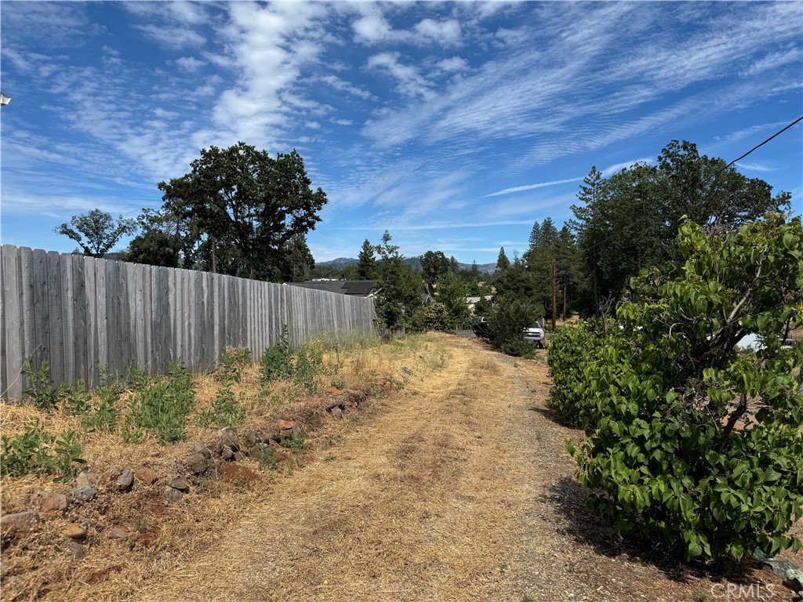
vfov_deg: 56.8
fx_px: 557
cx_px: 402
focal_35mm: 24
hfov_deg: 71.6
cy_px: 301
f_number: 1.78
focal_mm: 6.76
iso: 80
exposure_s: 1/5348
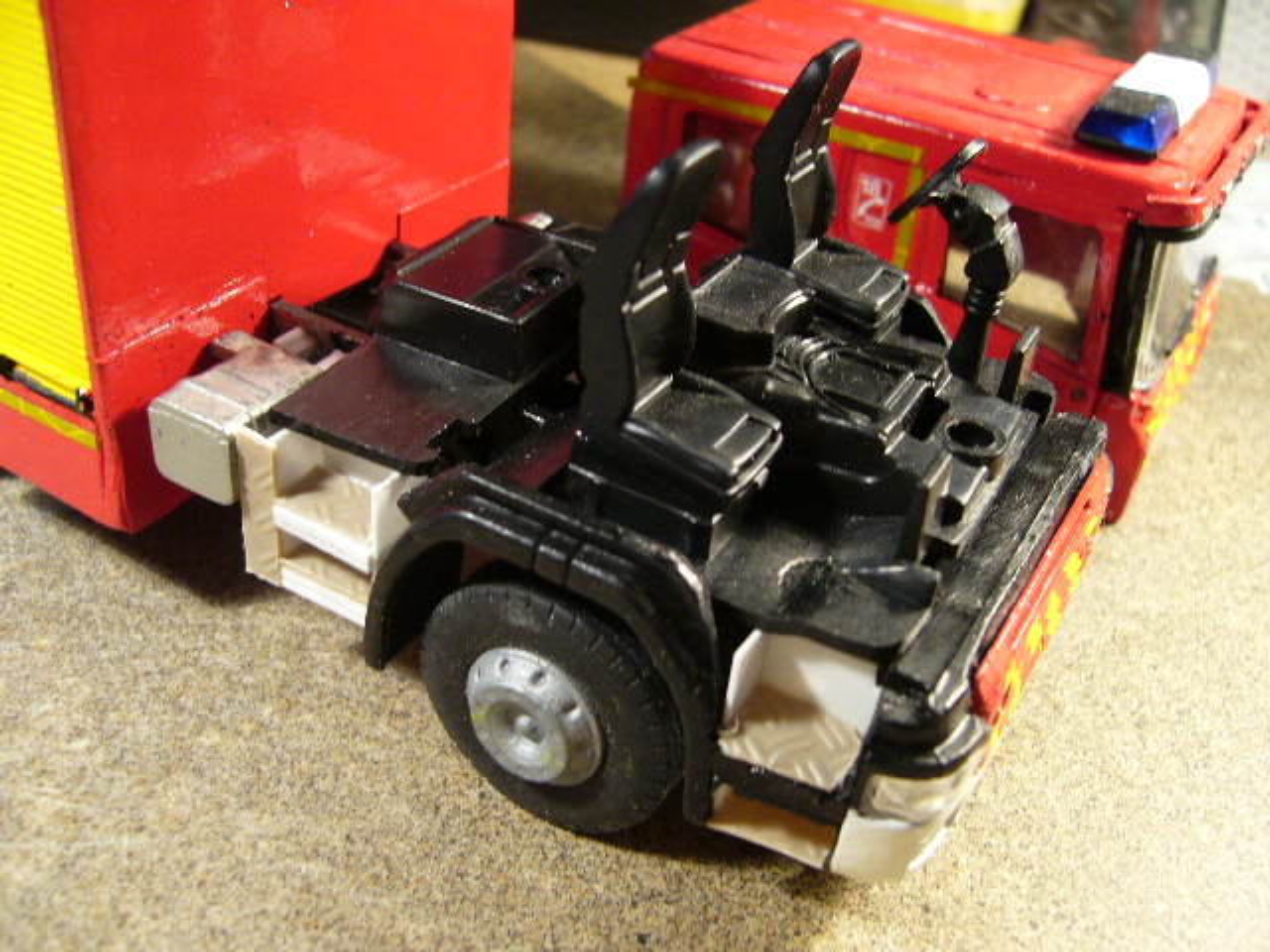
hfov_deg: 52.6
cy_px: 476
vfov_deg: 40.7
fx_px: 1284
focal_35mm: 35
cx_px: 635
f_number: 2.8
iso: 100
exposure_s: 1/13
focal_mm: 5.8
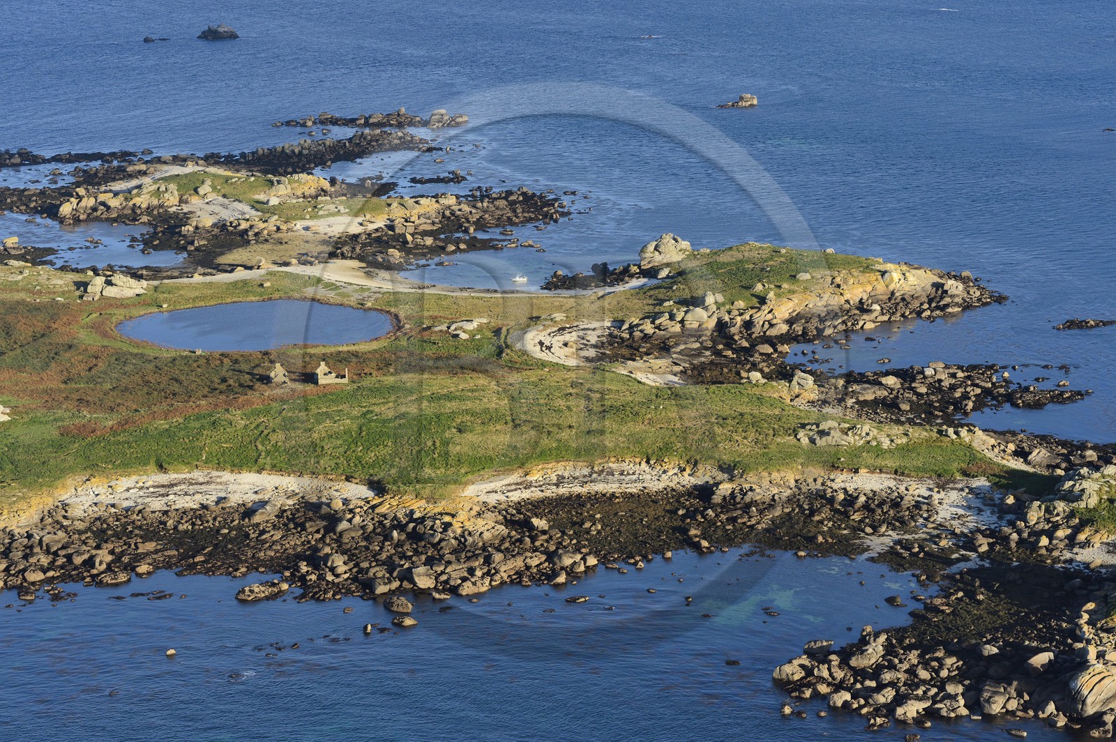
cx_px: 558
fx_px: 2633
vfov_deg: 16.0
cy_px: 371
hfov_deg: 23.9
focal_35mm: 85
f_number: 9
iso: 800
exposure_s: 1/1250
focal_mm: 85
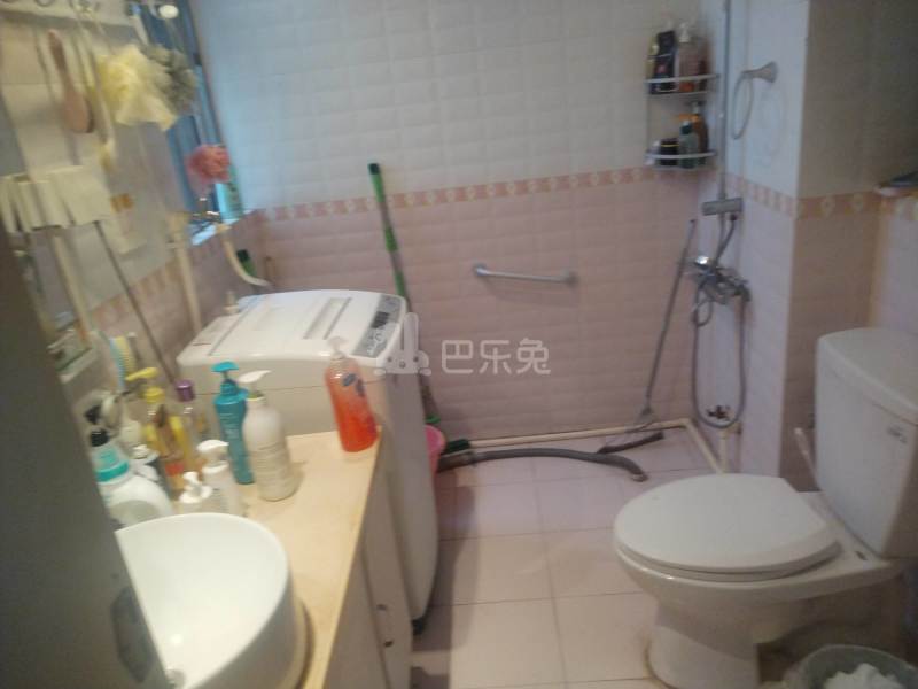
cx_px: 459
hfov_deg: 67.3
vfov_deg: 53.1
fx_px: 690
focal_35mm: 26
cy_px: 344
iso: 612
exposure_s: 1/25
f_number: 1.8
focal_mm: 4.75
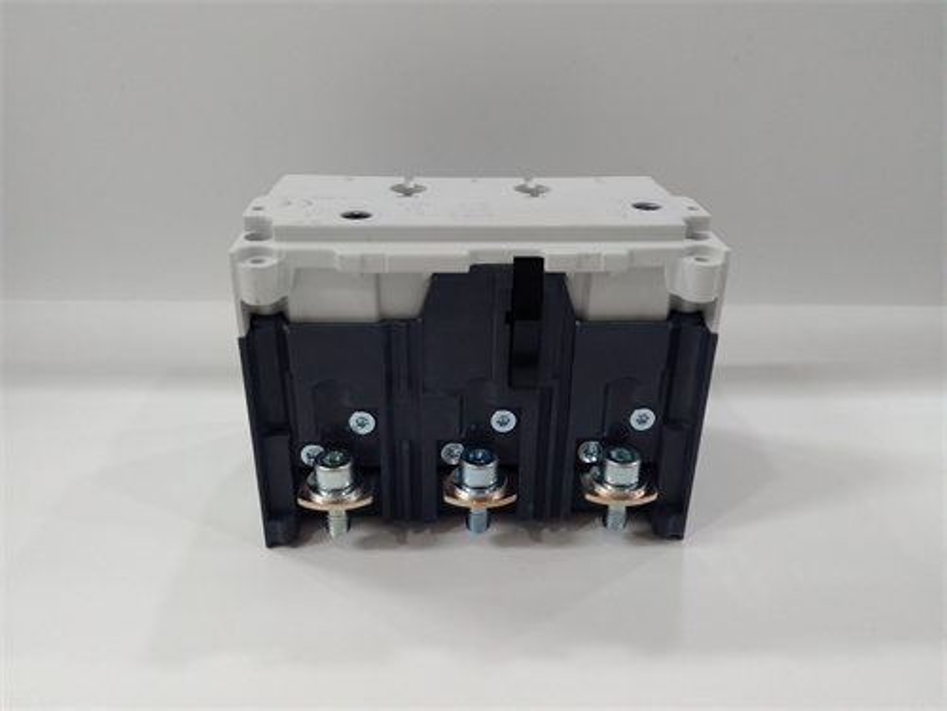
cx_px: 474
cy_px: 356
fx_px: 739
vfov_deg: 51.4
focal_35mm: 27
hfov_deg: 65.3
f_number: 2
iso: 246
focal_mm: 3.79
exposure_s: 1/33
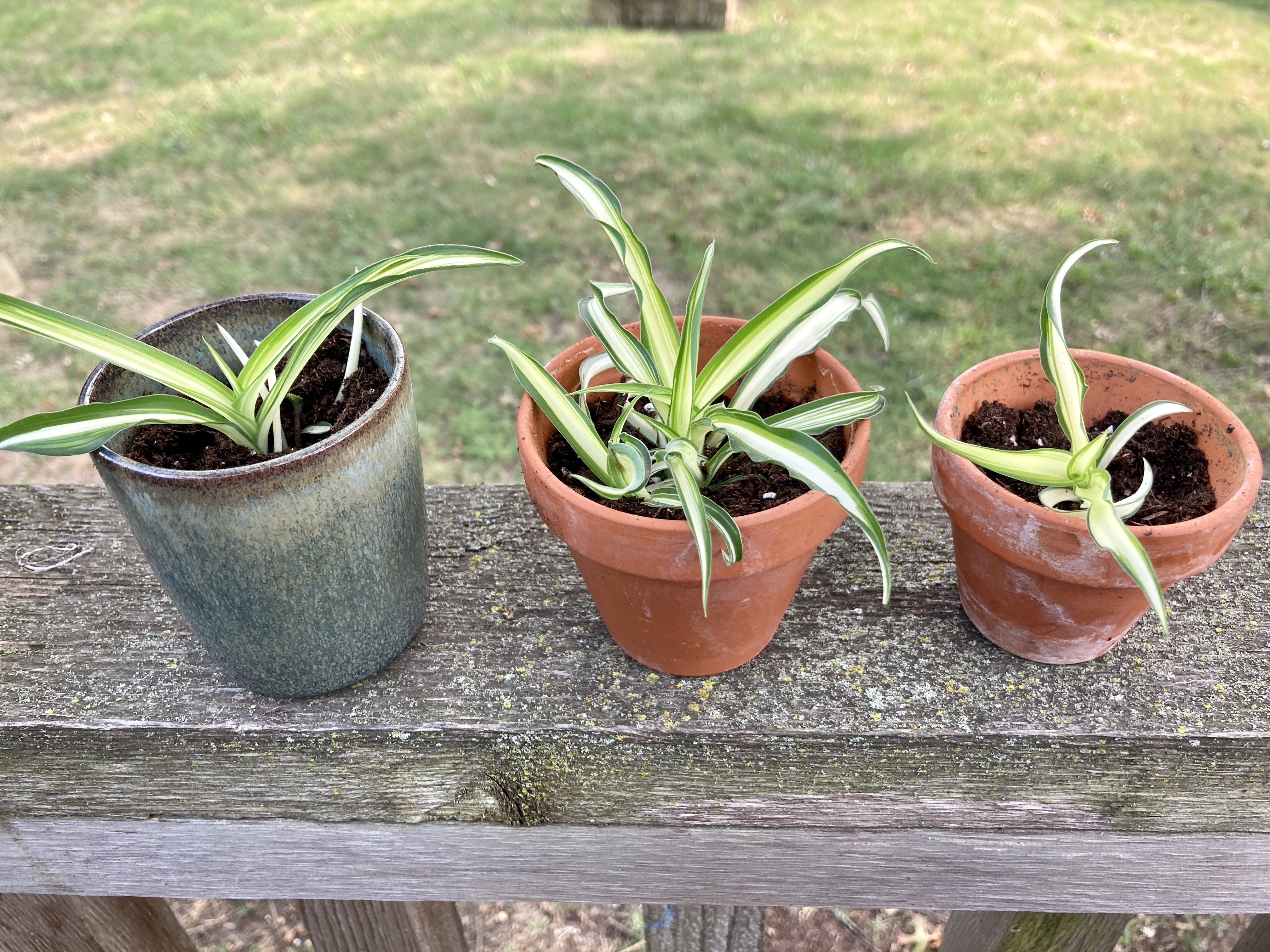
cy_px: 476
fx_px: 1027
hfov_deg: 63.4
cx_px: 635
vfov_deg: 49.7
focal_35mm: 28
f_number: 1.8
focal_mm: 3.99
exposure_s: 1/121
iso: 40
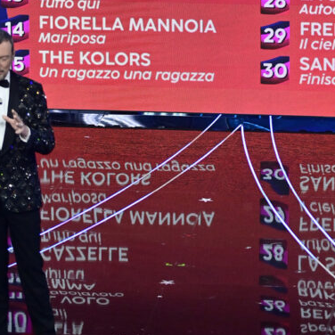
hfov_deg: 6.3
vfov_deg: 6.3
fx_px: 3044
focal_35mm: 278
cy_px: -95
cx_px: 201
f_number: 3.2
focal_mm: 120
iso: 4000
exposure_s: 1/640
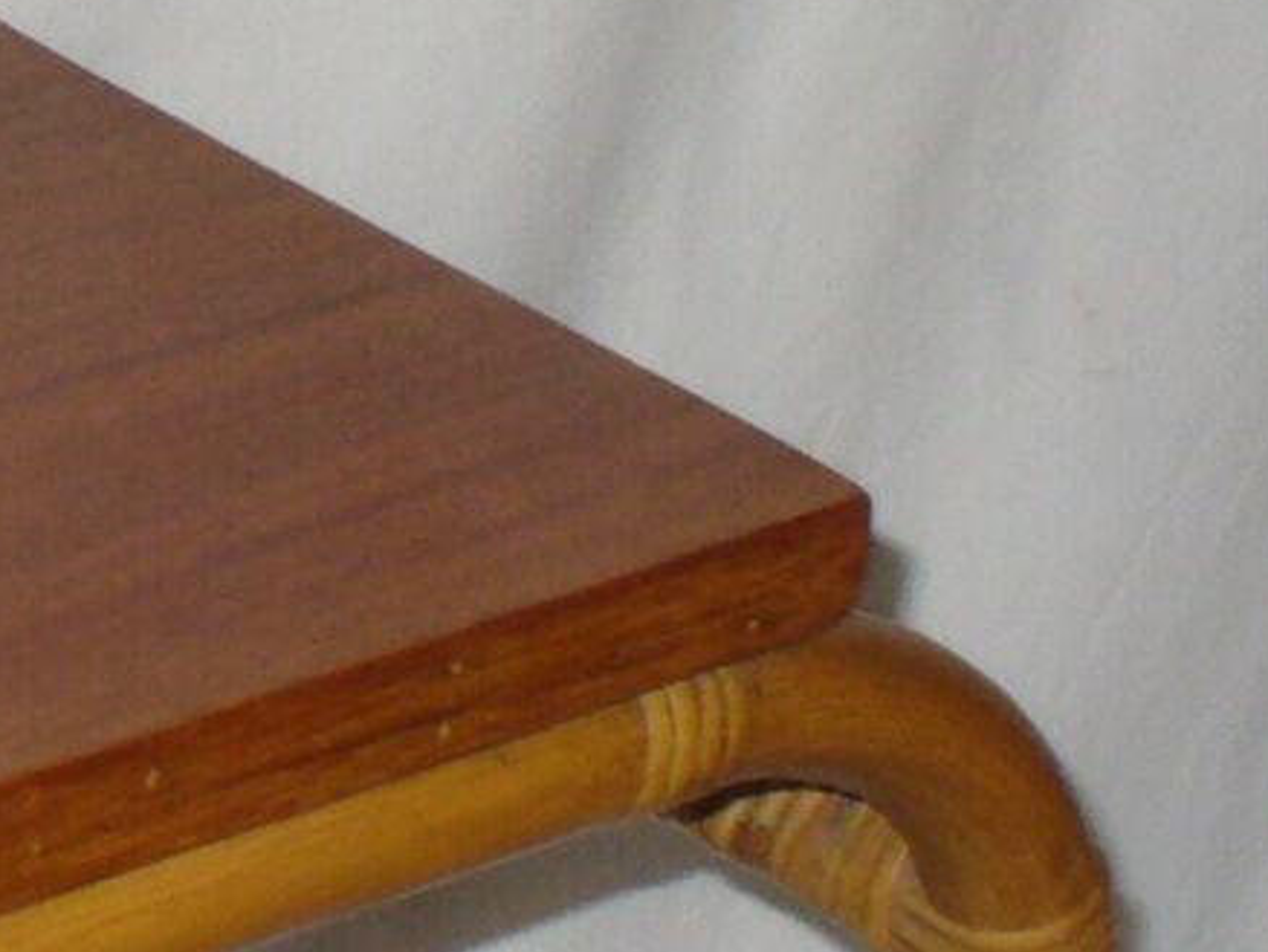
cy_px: -367
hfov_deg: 11.0
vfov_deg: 8.4
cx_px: -591
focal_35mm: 173
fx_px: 6341
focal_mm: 6.1
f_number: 2.8
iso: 125
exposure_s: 1/30
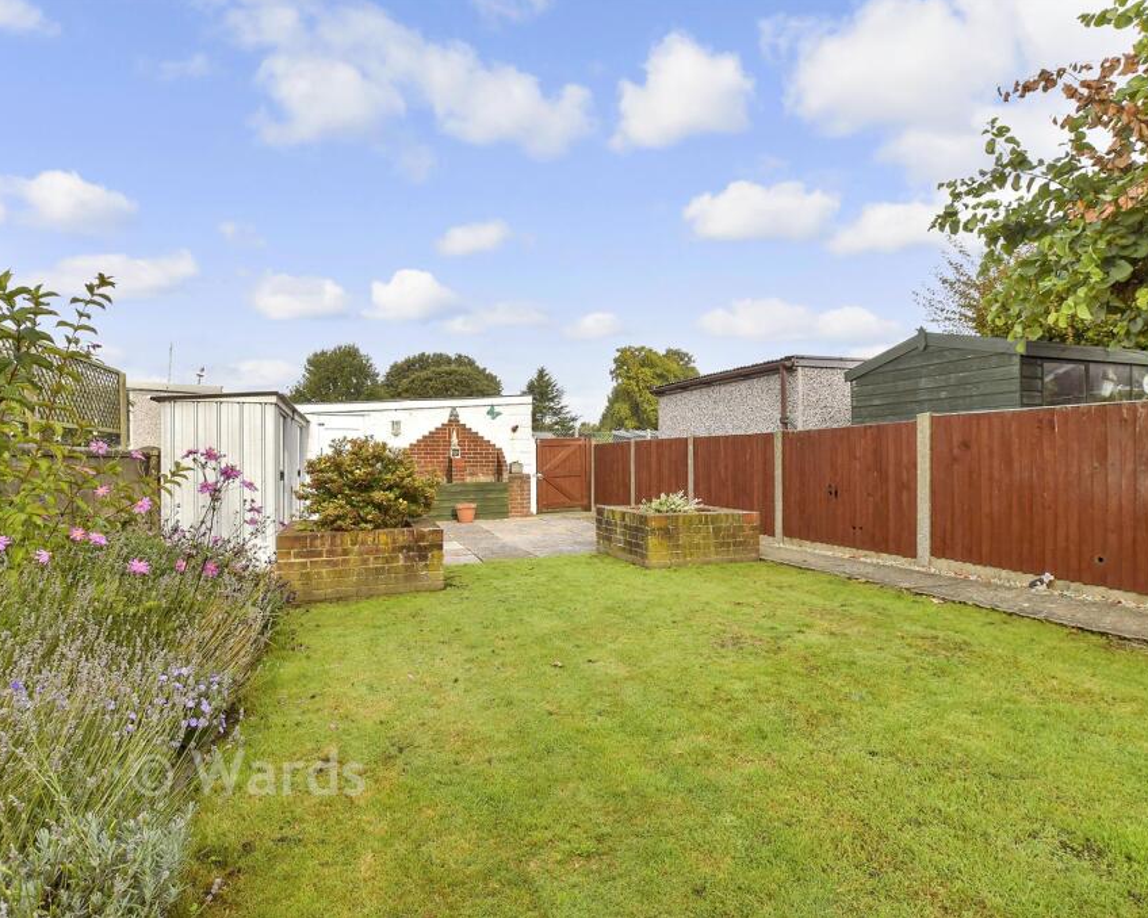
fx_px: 577
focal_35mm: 17
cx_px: 581
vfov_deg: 77.0
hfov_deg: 89.7
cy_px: 457
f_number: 8
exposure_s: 1/200
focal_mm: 10
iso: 250
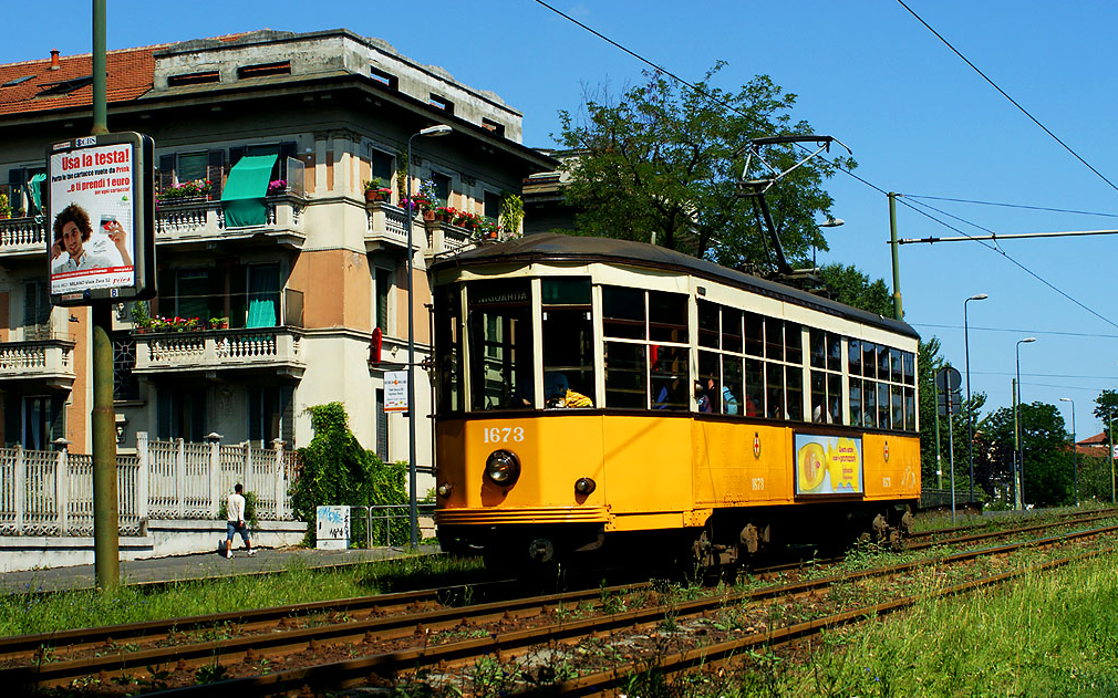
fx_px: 1889
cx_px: 562
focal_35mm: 62
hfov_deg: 33.0
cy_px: 364
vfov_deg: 20.9
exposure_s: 1/640
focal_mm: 40
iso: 200
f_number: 8
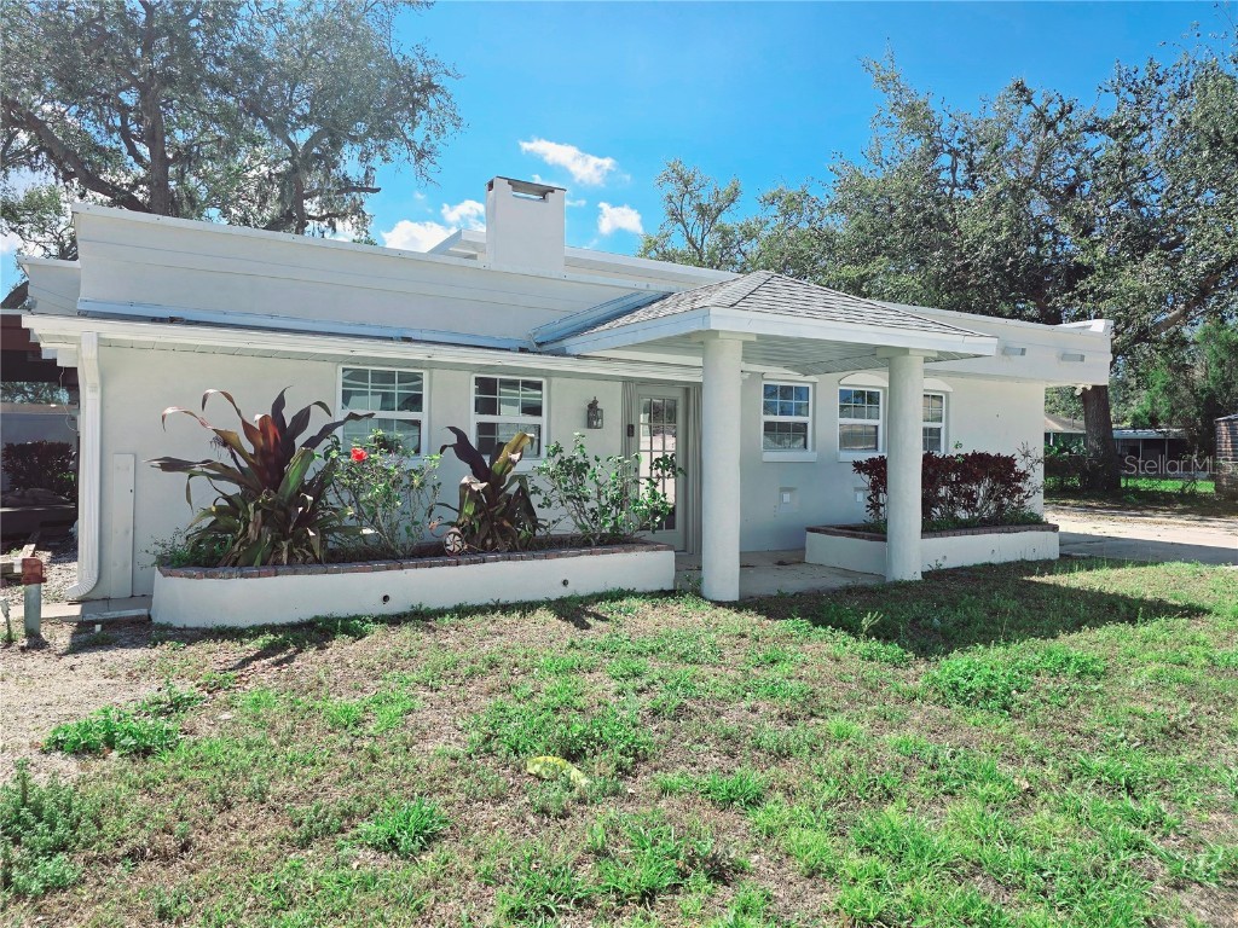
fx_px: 823
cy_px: 464
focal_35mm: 23
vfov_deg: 58.9
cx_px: 619
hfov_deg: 73.9
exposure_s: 1/769
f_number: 1.7
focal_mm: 6.3
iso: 12
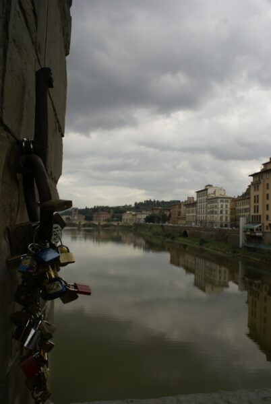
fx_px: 304
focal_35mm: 27
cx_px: 136
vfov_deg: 67.3
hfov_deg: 48.1
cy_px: 202
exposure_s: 1/125
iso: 100
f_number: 10
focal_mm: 18
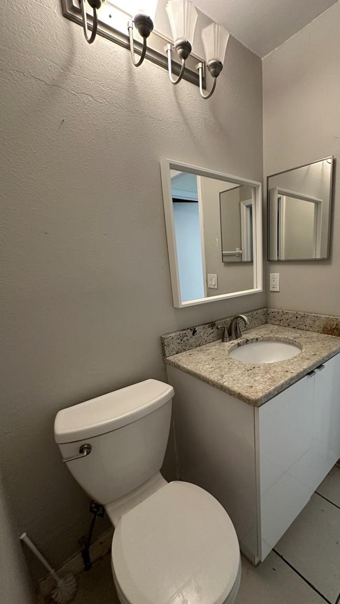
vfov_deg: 99.3
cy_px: 316
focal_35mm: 16
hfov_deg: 65.7
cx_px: 220
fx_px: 257
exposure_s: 1/60
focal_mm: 2.22
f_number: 2.2
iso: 320
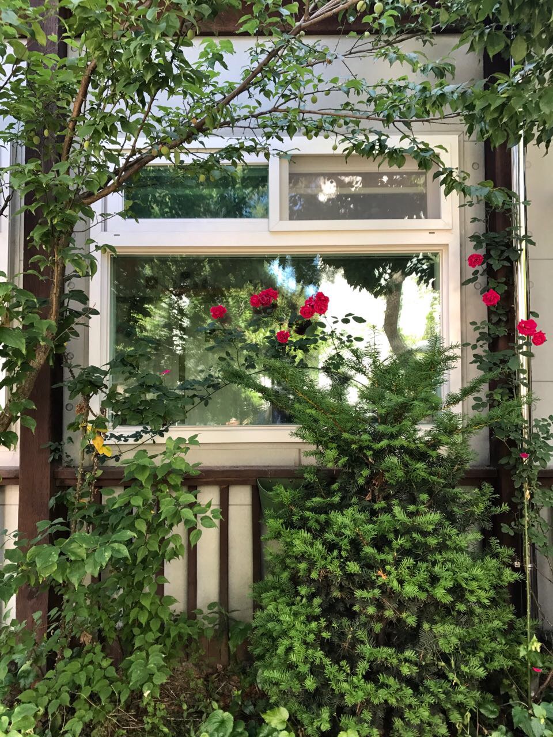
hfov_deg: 49.7
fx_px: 596
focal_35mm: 28
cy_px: 368
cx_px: 276
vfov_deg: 63.4
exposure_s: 1/120
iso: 40
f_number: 1.8
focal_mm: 3.99
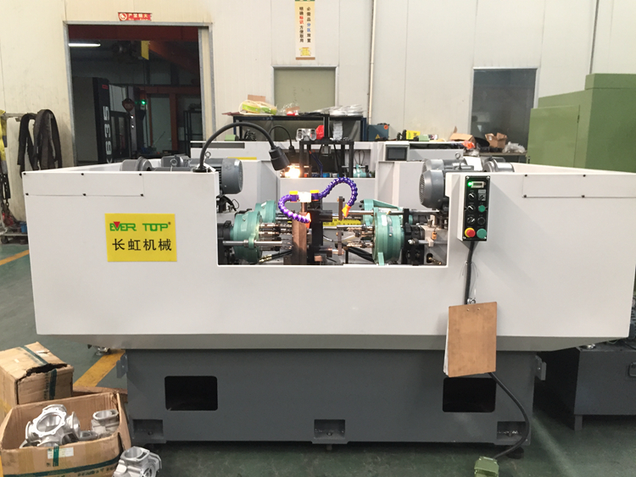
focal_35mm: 29
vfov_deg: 48.3
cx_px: 318
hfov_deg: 61.6
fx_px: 533
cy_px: 238
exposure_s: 1/33
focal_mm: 4.15
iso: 160
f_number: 2.2
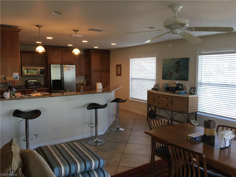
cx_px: 118
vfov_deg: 48.2
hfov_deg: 61.7
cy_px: 88
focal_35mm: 29
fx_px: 198
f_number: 2.2
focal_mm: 4.15
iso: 40
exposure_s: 1/30
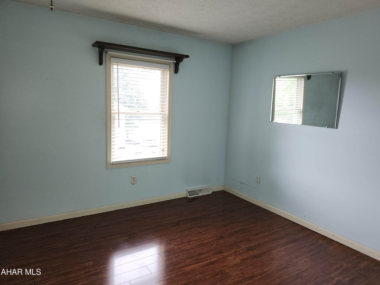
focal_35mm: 23
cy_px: 142
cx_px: 190
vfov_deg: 58.9
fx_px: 252
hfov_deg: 73.9
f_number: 1.8
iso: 100
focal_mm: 5.54
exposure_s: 1/40
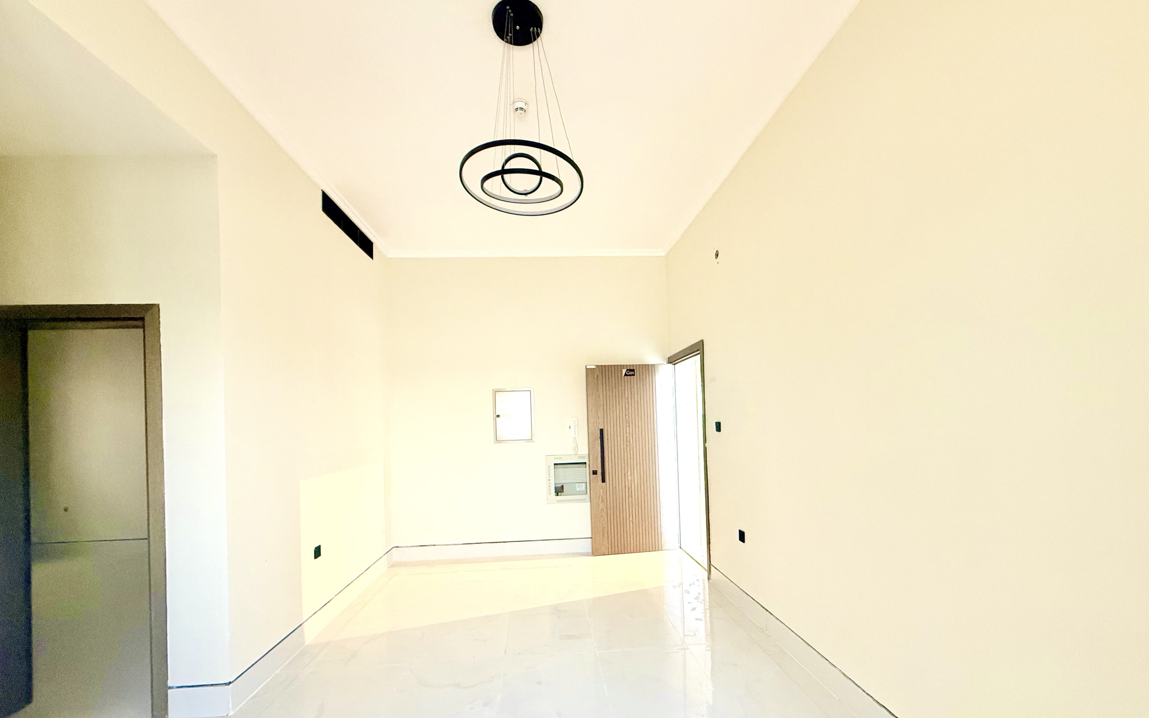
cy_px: 419
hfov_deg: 101.5
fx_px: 470
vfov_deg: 74.2
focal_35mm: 15
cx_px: 572
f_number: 2.2
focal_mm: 2.22
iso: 400
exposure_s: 1/60
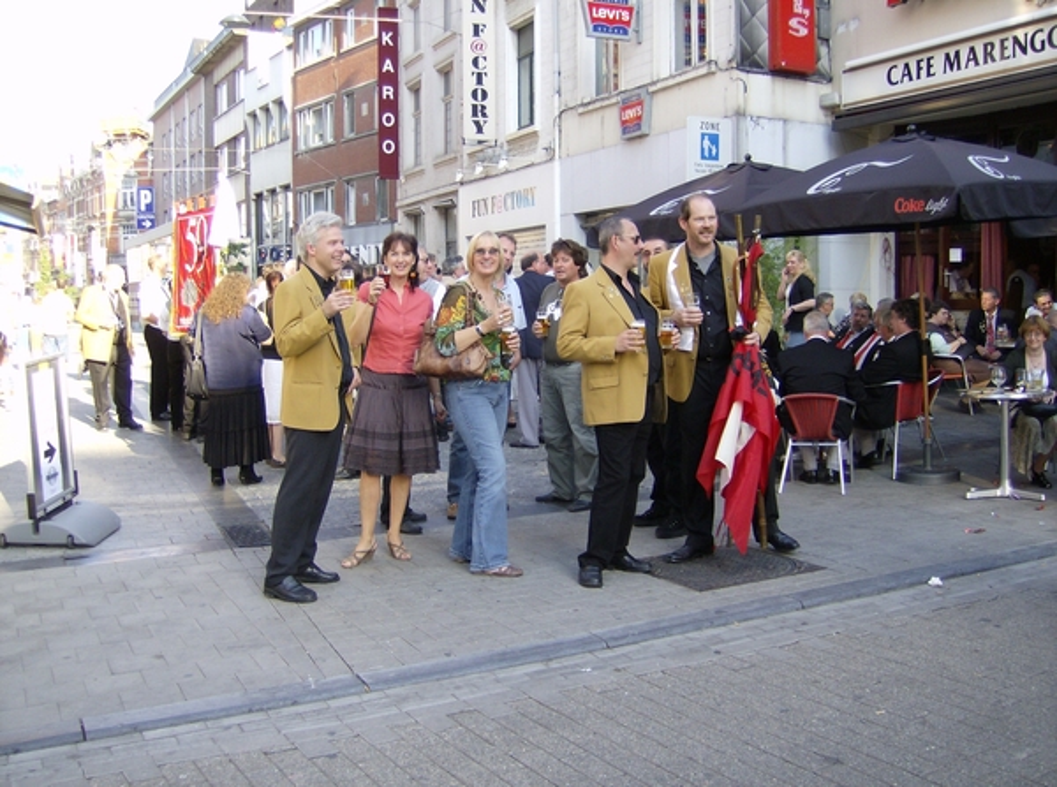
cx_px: 528
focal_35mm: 36
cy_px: 394
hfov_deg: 51.5
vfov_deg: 39.5
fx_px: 1097
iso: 100
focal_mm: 6
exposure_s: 1/166
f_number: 2.8
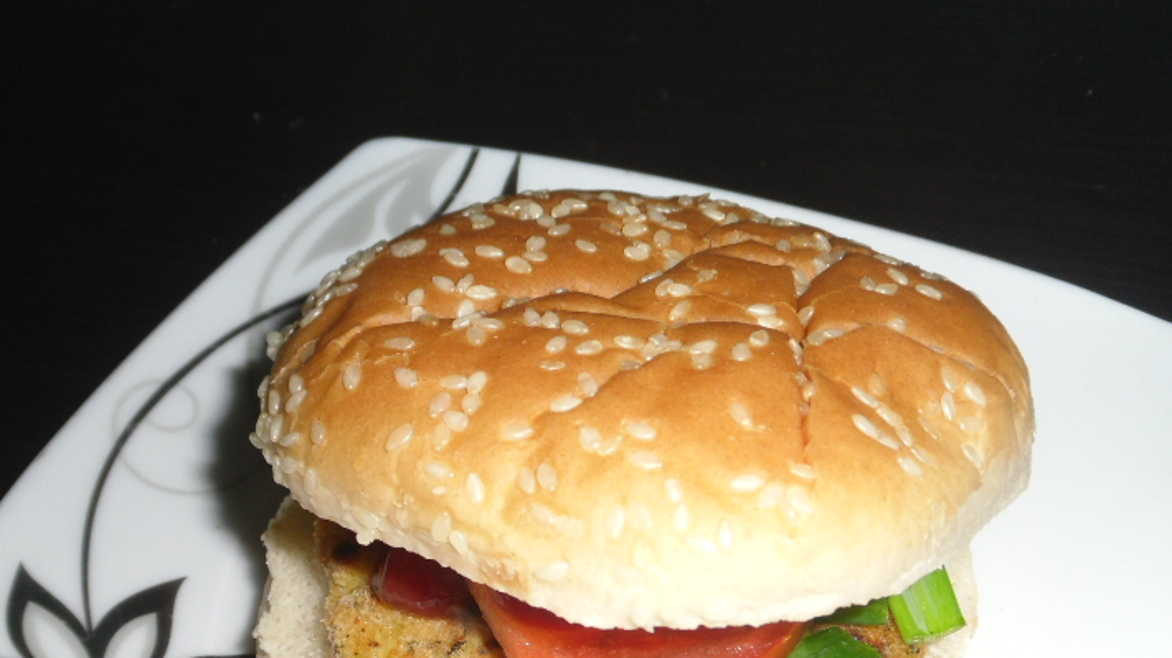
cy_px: 622
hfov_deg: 46.4
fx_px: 1367
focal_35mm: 44
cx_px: 593
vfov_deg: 26.0
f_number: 3.4
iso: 80
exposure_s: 1/45
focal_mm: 5.1
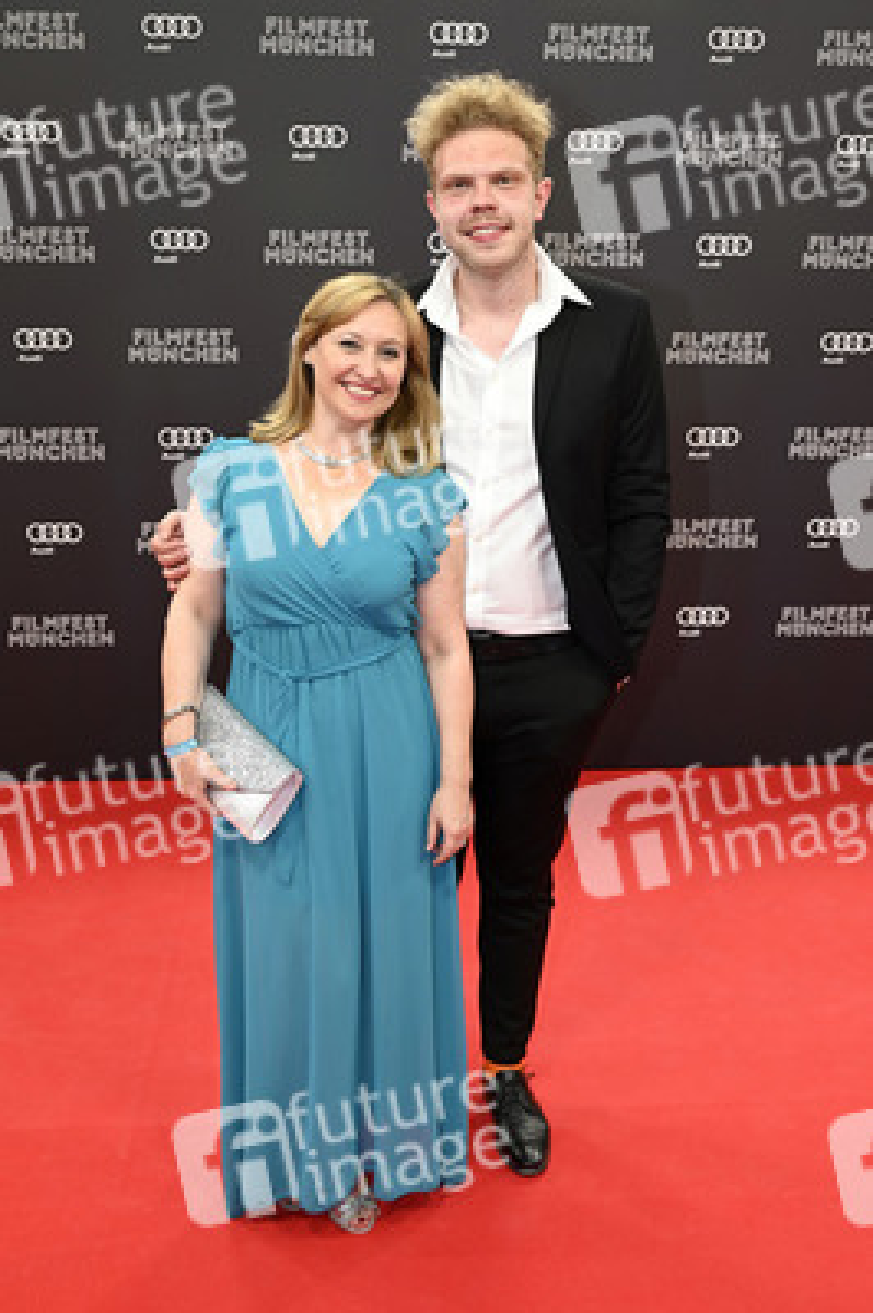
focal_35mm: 38
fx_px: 1385
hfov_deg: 35.0
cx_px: 436
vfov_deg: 50.7
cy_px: 656
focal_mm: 38
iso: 800
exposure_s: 1/125
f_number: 6.3
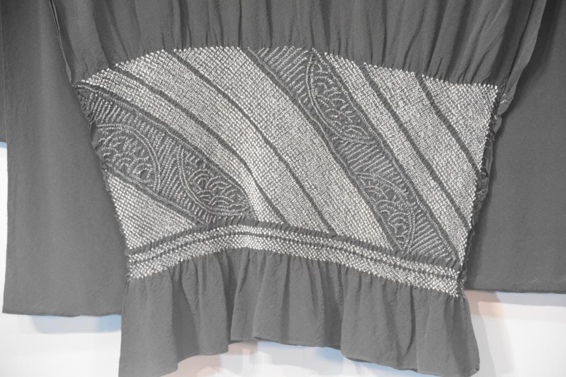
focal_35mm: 112
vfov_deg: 12.2
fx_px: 1769
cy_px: 188
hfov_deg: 18.2
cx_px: 283
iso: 3600
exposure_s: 1/60
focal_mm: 75
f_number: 5.3
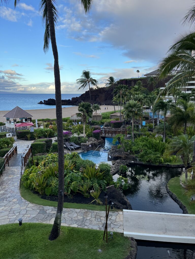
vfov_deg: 67.3
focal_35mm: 26
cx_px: 98
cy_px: 130
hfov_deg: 53.1
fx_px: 195
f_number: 1.6
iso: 50
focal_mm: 5.1
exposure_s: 1/782
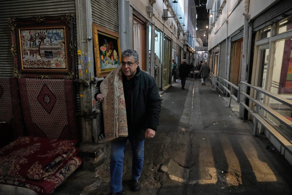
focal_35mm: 24
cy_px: 98
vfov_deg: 53.1
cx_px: 146
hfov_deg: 73.7
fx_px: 195
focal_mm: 24
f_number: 4
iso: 8000
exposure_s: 1/800
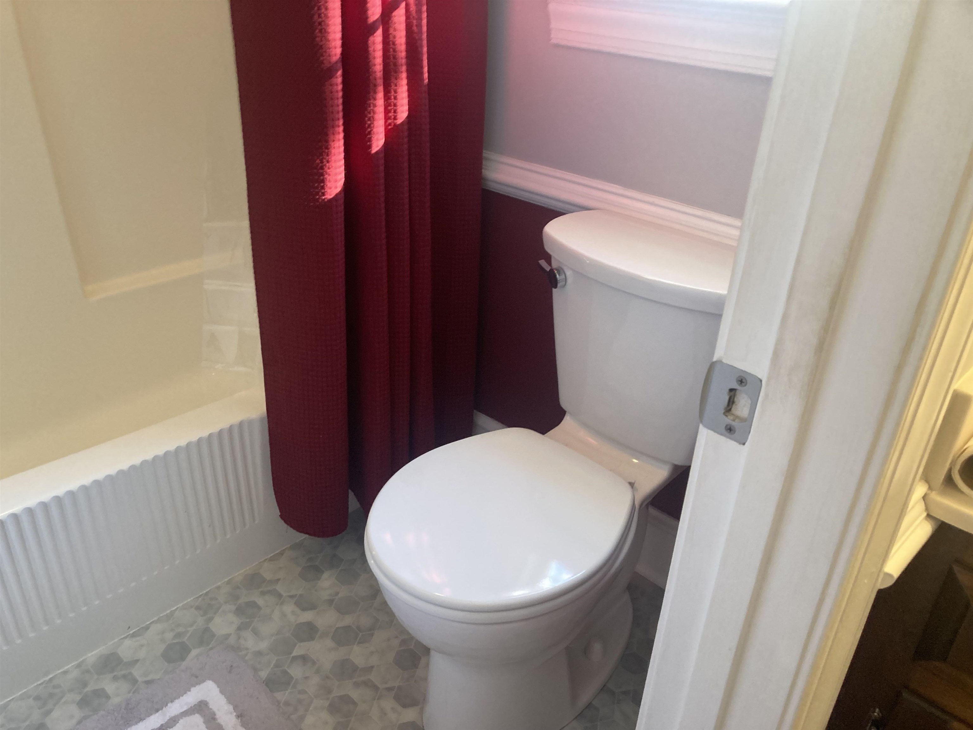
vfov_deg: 49.7
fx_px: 787
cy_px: 365
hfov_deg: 63.4
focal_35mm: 28
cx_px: 486
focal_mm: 3.99
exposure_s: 1/60
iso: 160
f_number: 1.8
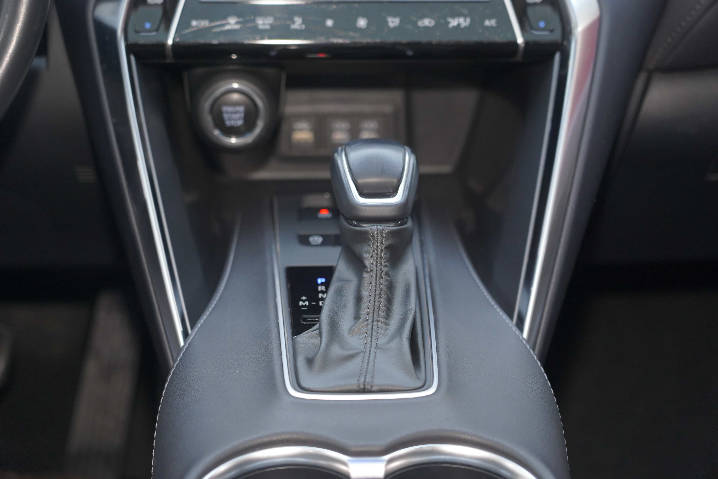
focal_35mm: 88
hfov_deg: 23.1
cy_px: 240
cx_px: 359
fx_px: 1755
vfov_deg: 15.5
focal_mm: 88
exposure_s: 1/125
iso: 3200
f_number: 4
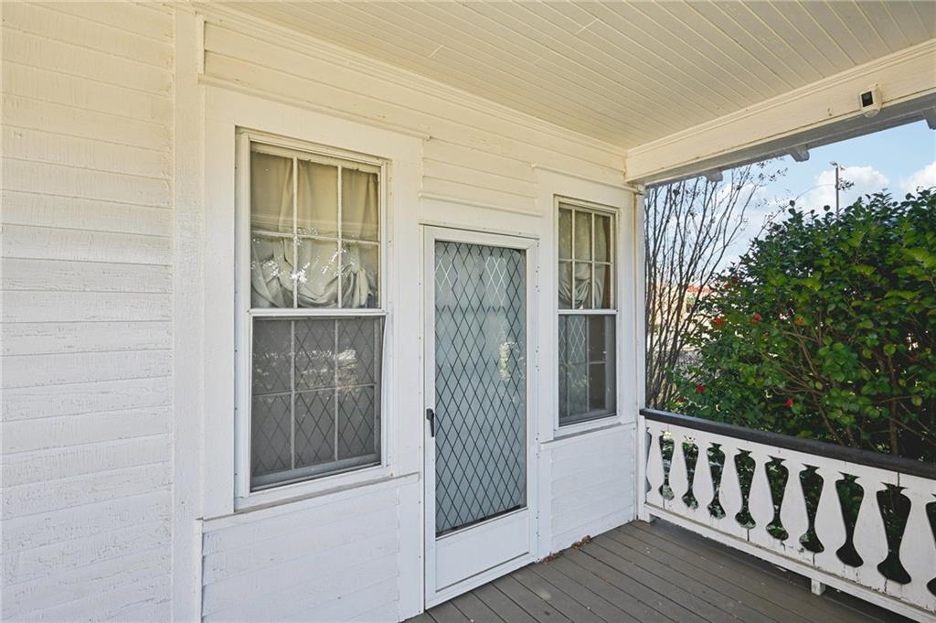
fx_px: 442
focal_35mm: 17
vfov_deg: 70.3
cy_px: 312
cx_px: 468
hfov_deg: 93.3
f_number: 8
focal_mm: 17
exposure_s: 1/50
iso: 100
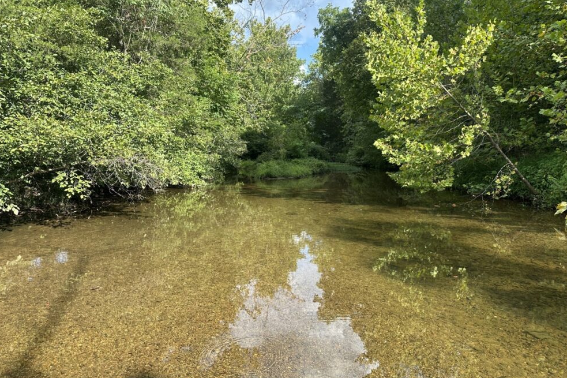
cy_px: 192
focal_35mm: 26
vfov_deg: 49.5
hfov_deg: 69.4
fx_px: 409
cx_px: 289
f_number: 1.78
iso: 80
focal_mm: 6.86
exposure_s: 1/1072
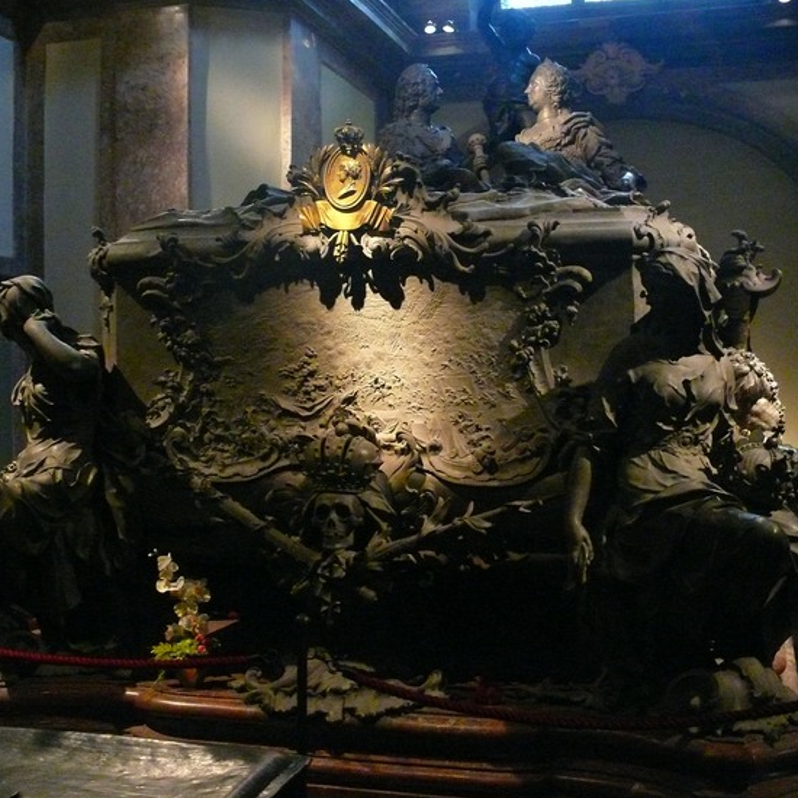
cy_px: 398
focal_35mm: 47
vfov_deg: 36.1
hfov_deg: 36.1
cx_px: 400
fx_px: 1226
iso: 800
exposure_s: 1/6
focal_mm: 8.3
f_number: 2.8
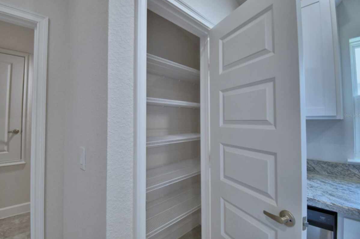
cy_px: 115
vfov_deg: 73.7
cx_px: 173
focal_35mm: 16
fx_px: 160
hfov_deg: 96.7
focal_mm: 10
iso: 400
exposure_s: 1/40
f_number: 4.5
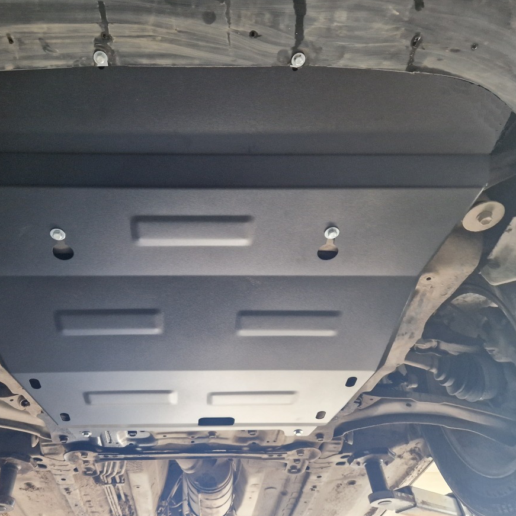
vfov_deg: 57.3
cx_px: 201
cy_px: 264
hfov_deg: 56.8
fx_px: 472
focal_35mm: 28
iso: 800
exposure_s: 1/100
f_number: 1.8
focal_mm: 5.4
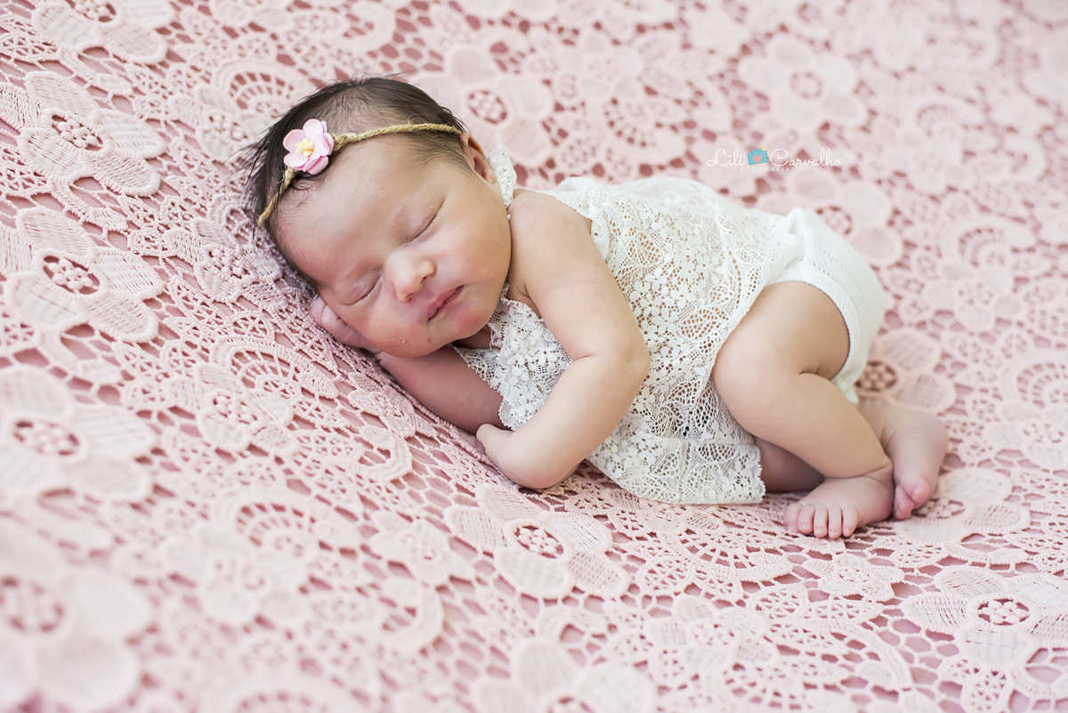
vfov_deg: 27.0
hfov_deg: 39.6
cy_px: 356
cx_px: 534
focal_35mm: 50
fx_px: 1484
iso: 1600
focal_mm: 50
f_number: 3.5
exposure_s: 1/125
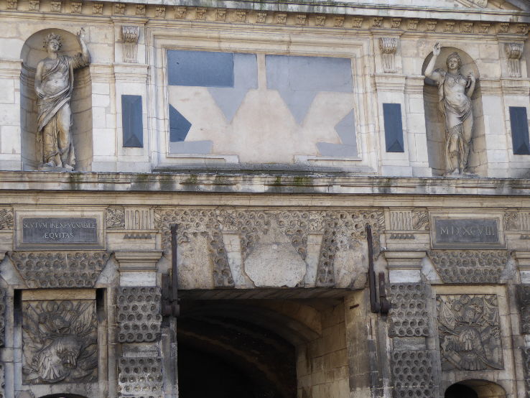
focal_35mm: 79
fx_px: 1210
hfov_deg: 24.7
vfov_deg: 18.7
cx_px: 265
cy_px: 199
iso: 80
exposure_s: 1/80
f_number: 4.7
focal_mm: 14.1
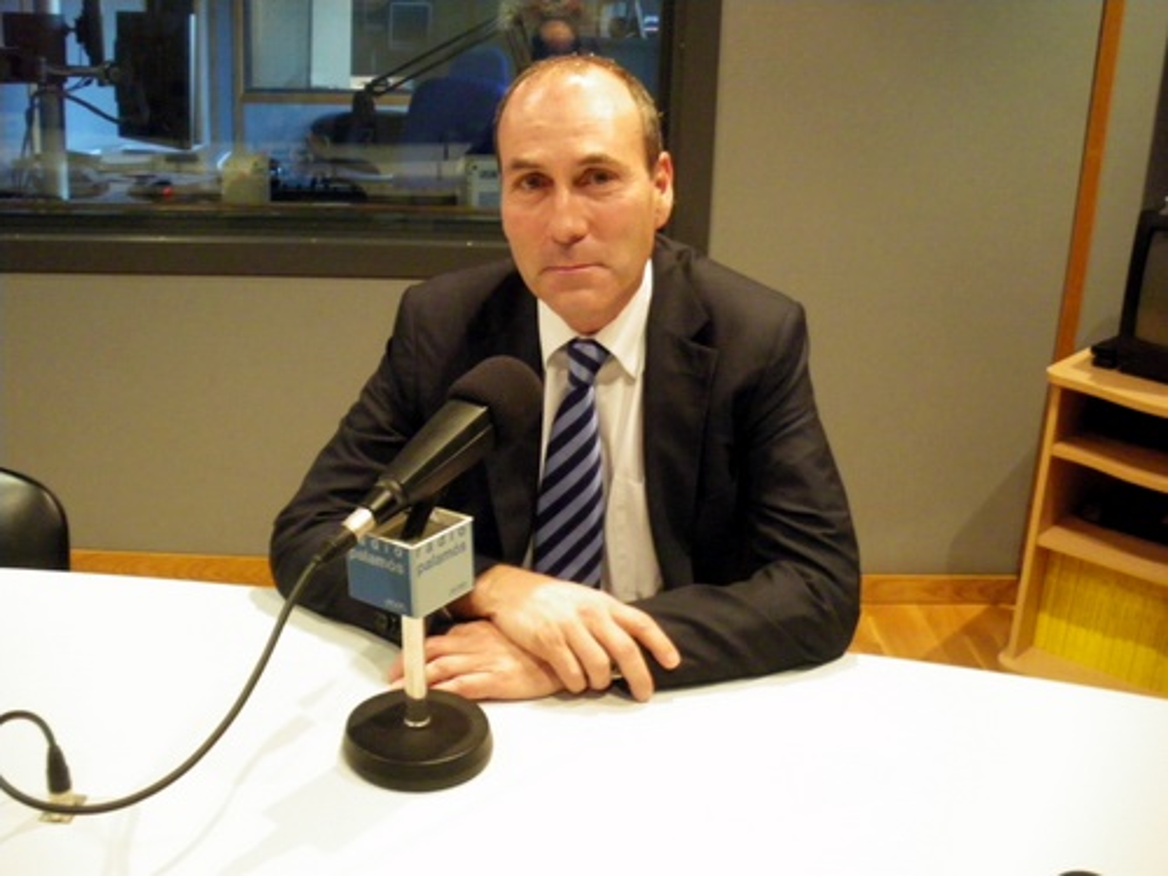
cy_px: 438
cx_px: 584
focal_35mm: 36
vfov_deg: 39.7
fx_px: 1215
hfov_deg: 51.4
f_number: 3.5
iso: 800
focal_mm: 6.3
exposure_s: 1/20
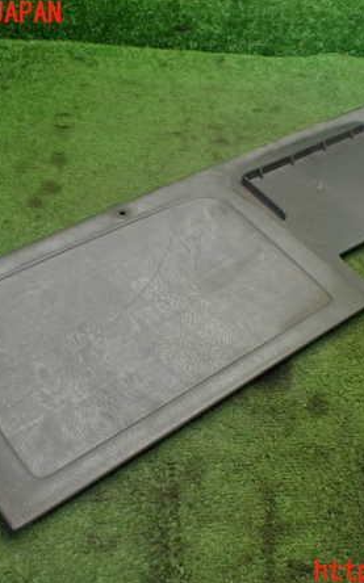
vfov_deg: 46.2
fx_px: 683
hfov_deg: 29.8
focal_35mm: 43
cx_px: 217
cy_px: 293
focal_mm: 5.4
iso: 500
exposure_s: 1/125
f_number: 2.3
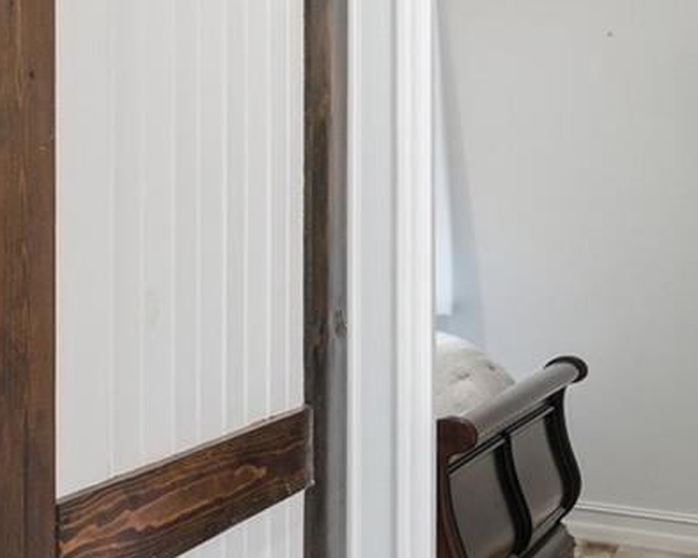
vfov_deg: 24.9
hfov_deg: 25.1
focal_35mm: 61
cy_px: 205
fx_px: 1260
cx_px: -291
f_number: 9
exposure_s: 1/30
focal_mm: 16
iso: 400
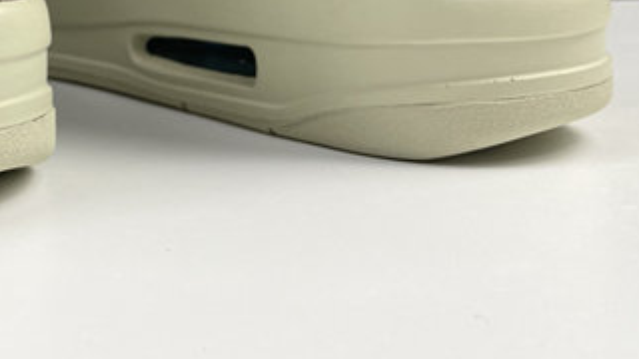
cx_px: -22
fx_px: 1051
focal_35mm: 62
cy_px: -151
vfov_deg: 17.7
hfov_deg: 31.0
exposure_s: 1/100
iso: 80
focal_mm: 4.2
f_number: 1.6
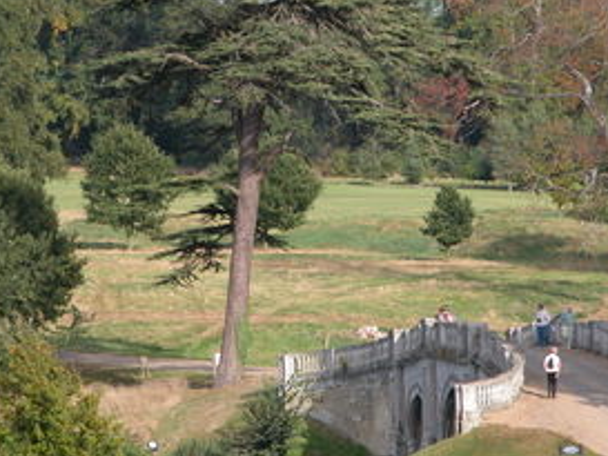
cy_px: 202
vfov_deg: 3.9
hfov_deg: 5.1
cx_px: 312
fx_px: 6765
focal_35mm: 385
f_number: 5.3
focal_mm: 67.7
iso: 100
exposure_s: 1/242
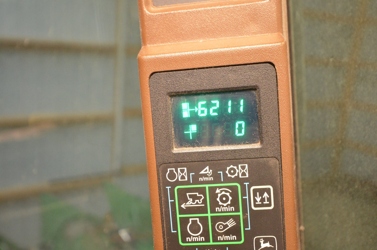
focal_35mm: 36
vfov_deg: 36.7
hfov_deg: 53.2
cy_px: 125
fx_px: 376
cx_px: 188
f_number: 4.5
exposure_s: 1/60
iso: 3200
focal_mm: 24
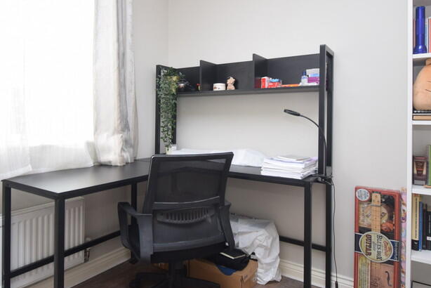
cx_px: 180
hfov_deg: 71.0
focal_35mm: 25
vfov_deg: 51.1
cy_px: 121
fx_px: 299
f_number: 5
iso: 400
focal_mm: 10
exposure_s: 1/100
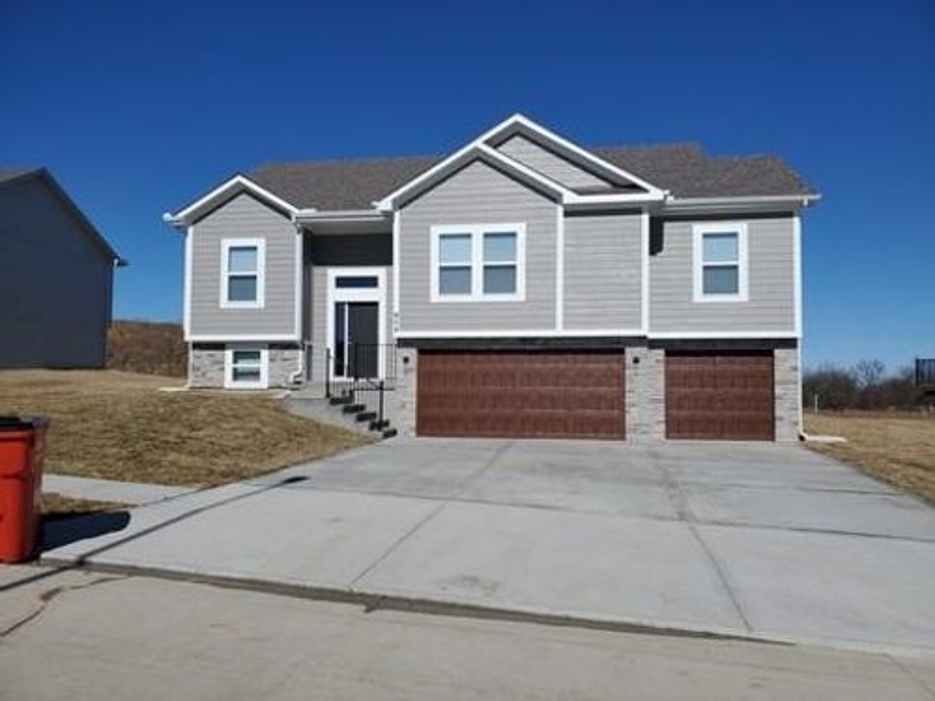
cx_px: 468
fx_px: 702
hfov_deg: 67.3
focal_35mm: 26
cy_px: 350
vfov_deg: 53.1
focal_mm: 4.3
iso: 50
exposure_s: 1/3943
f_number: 2.4
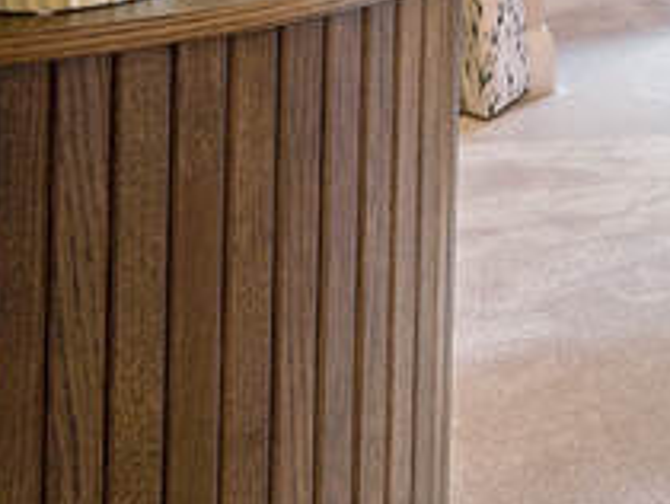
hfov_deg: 15.1
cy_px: -471
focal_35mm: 82
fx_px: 1589
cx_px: 1570
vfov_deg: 15.0
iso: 100
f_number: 10
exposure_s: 1/2.5
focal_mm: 14
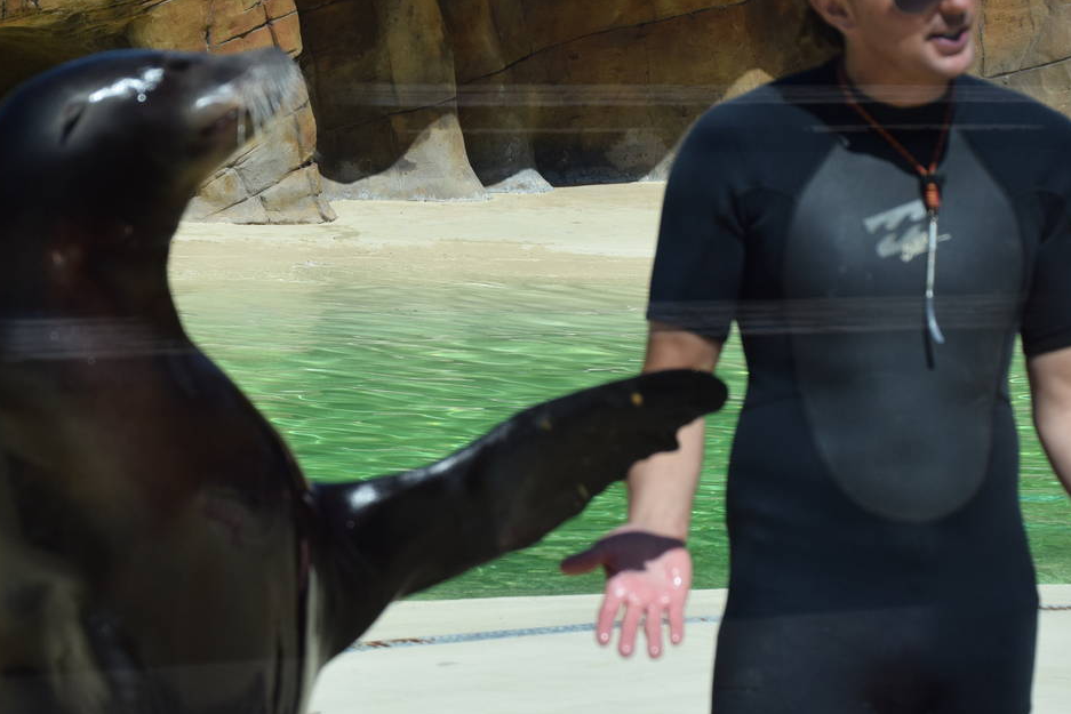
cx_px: 481
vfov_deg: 8.1
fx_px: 5028
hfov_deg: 12.2
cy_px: 332
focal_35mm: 169
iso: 400
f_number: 7.1
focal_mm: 66
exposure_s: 1/2000
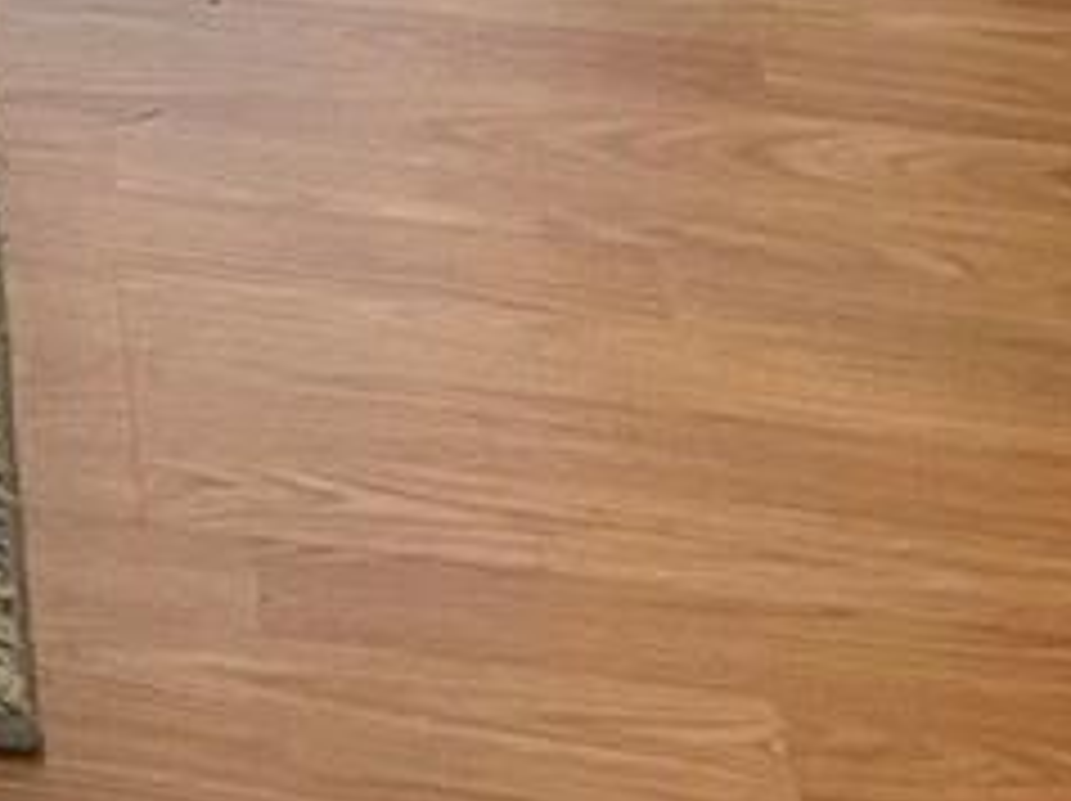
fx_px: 5409
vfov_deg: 7.2
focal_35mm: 175
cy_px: -1876
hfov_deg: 9.8
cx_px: -1575
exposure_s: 1/60
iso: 80
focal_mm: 4.25
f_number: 1.8
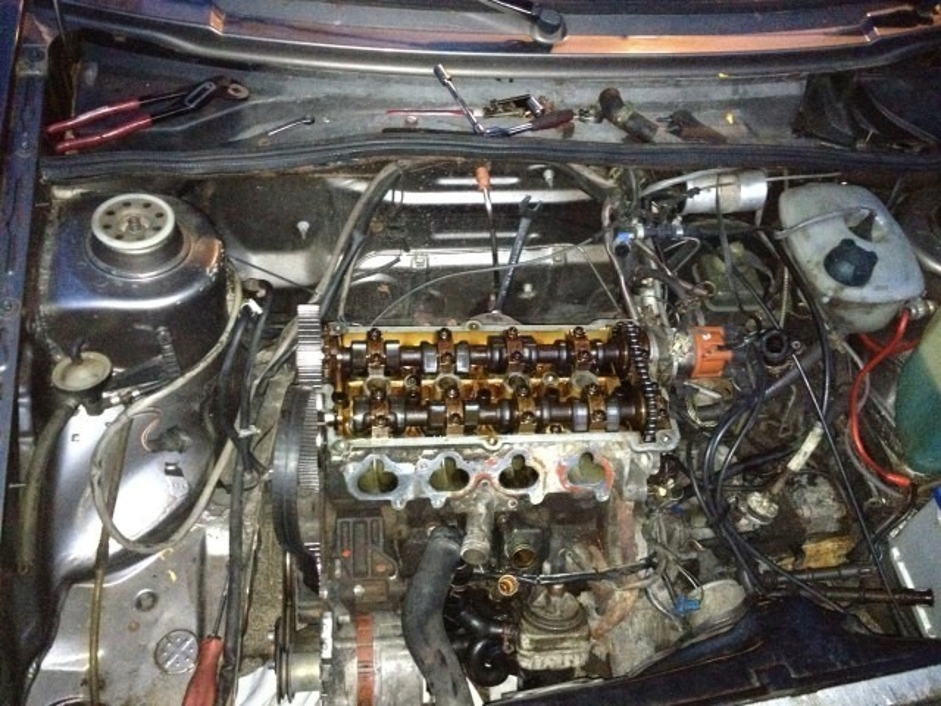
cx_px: 470
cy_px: 353
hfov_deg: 52.6
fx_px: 951
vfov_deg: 40.7
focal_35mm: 35
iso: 800
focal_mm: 4.28
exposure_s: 1/16
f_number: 2.4
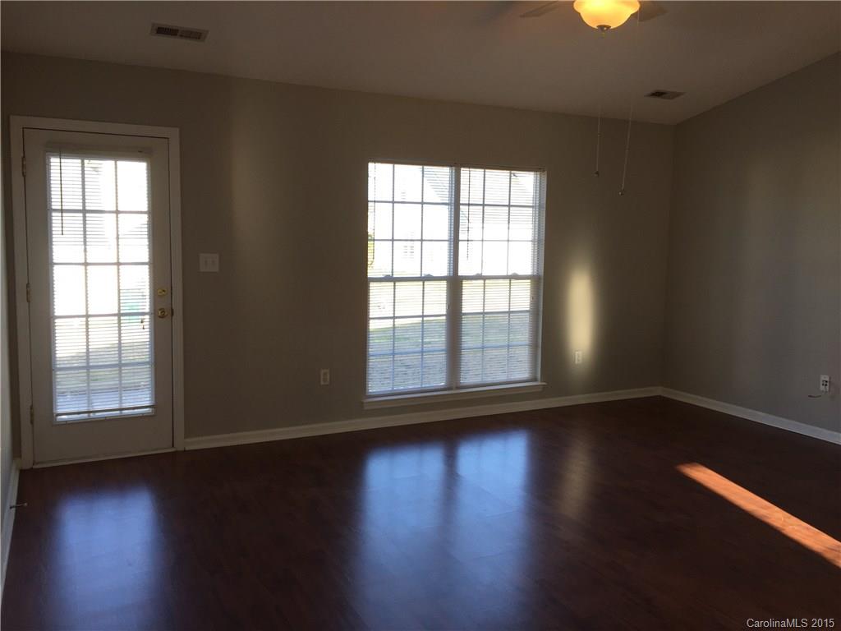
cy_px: 316
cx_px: 420
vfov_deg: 48.2
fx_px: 705
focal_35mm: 29
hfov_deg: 61.7
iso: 32
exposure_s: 1/120
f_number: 2.2
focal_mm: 4.15
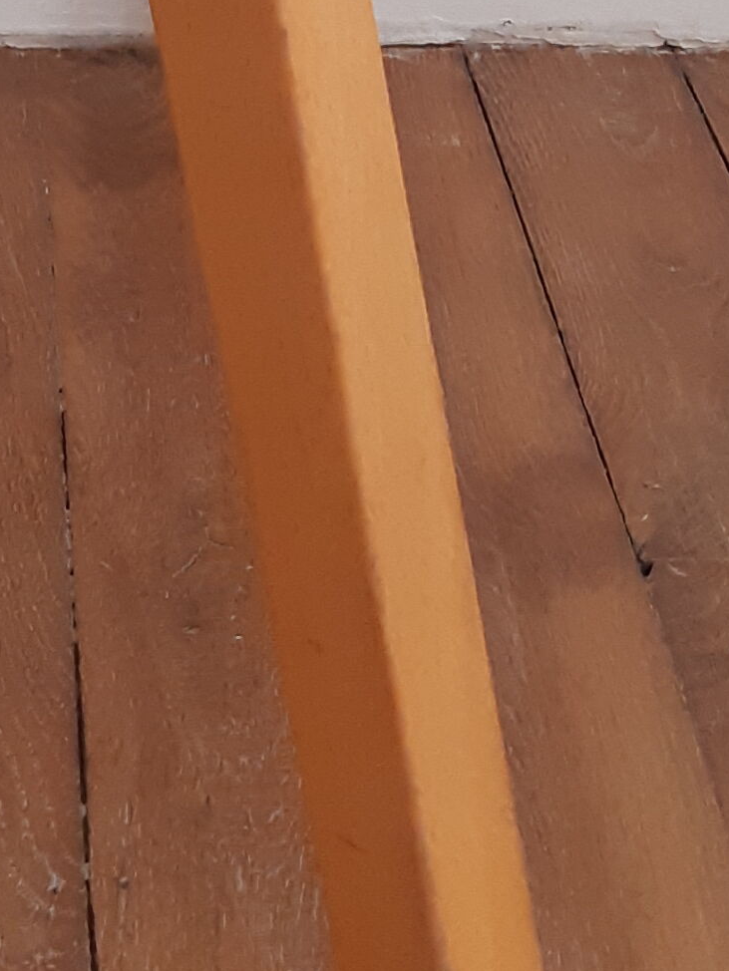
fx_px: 3452
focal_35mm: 123
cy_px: -555
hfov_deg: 12.0
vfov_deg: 14.7
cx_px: 102
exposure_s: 1/50
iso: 160
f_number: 1.7
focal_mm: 3.93
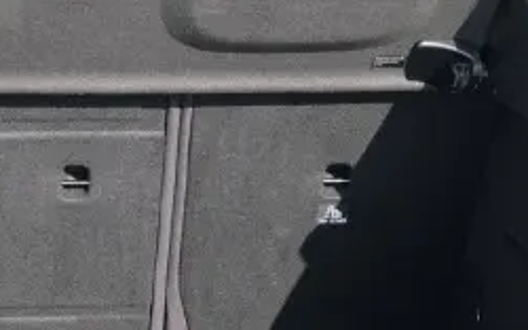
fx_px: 1841
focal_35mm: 128
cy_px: 222
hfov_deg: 16.2
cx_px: 116
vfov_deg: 10.2
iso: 320
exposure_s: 1/170
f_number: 5.6
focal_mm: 32.9
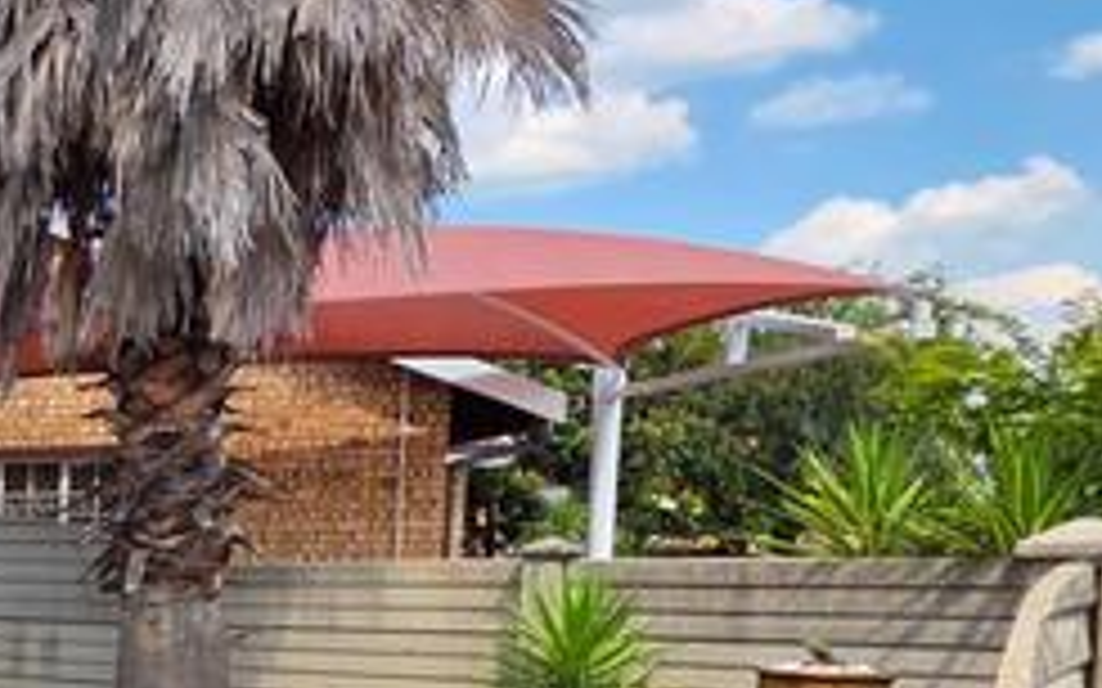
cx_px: -679
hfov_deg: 26.1
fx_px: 1351
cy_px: 675
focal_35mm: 45
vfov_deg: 27.1
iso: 40
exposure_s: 1/934
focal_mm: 2.2
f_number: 1.9
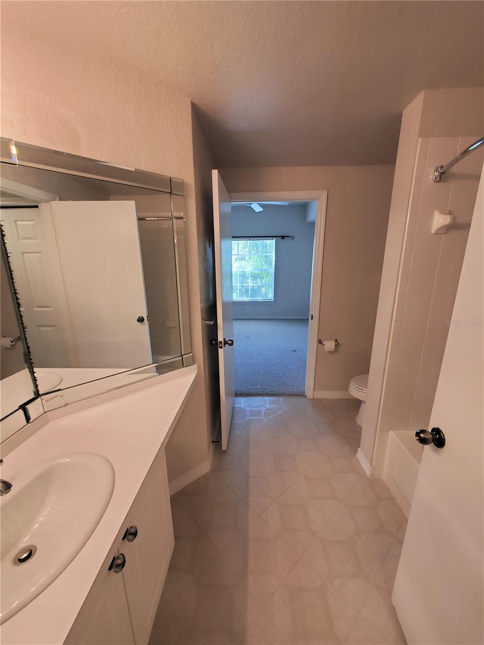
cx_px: 242
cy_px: 322
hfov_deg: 89.9
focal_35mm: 13
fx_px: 242
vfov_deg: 106.2
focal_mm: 1.8
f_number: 2.2
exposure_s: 1/59
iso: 200
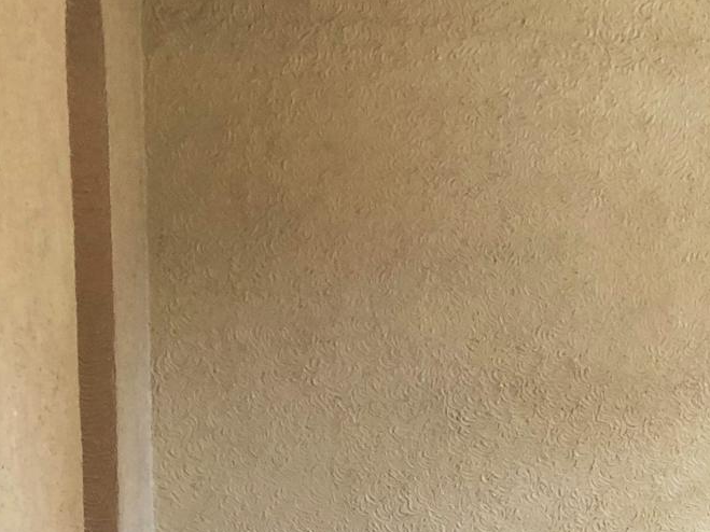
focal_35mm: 87
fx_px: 1784
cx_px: 972
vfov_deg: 16.8
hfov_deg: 20.2
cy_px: 443
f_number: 1.8
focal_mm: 3.99
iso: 40
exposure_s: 1/24
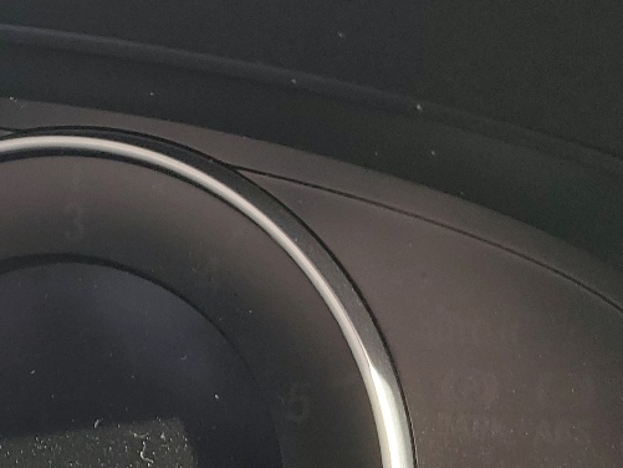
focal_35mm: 83
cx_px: -162
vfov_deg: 17.3
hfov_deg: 21.5
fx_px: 1494
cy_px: 483
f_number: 1.5
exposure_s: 1/120
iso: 50
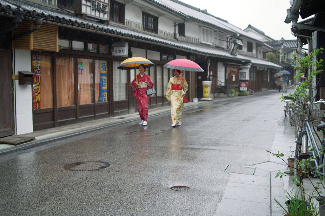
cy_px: 108
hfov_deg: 47.4
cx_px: 162
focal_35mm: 41
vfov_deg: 32.6
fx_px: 370
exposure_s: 1/100
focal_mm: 24.2
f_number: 2.8
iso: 100
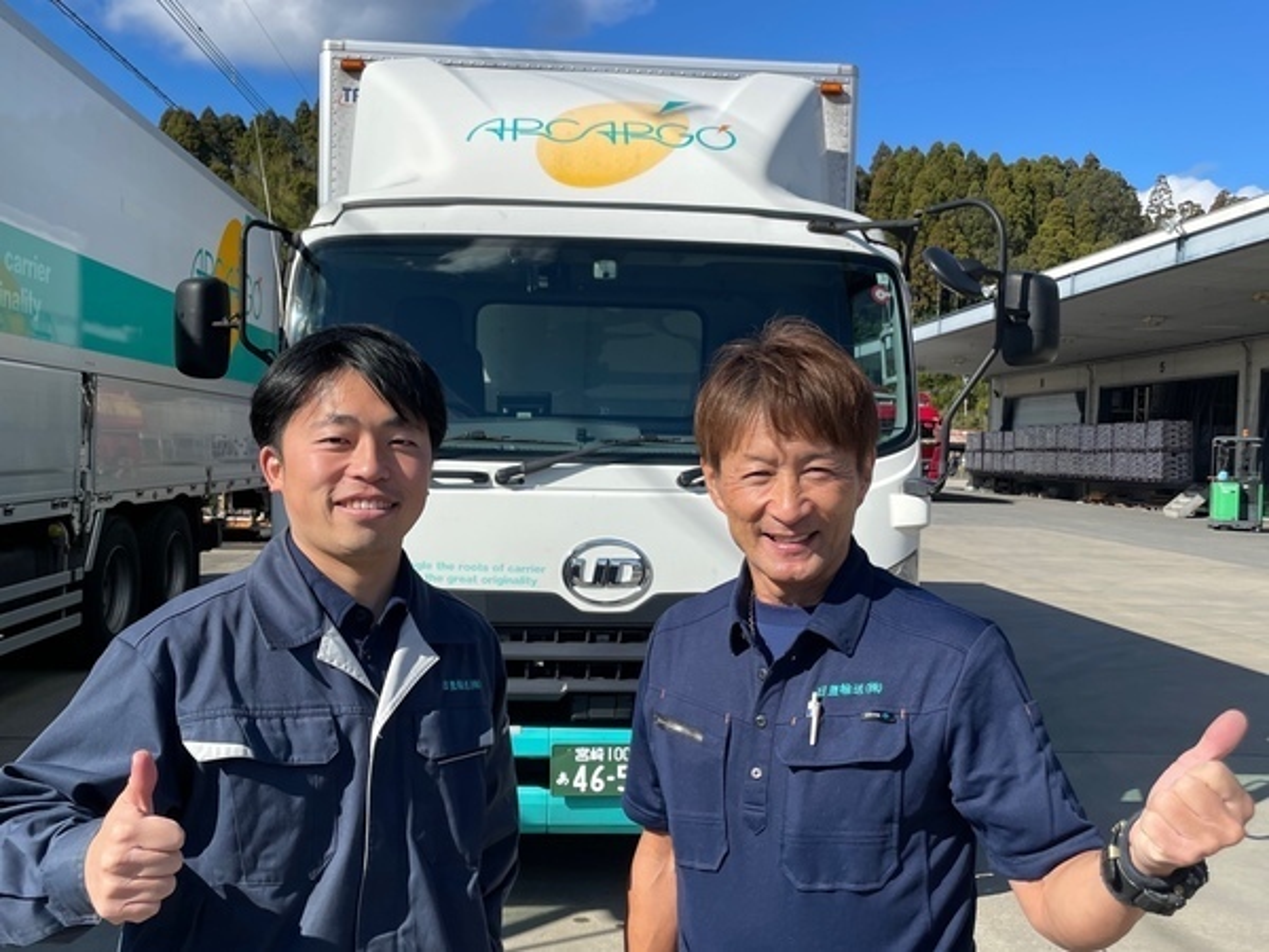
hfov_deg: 67.3
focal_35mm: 26
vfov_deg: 53.1
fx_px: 953
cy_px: 476
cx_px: 634
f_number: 1.6
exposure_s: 1/3610
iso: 32
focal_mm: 4.2
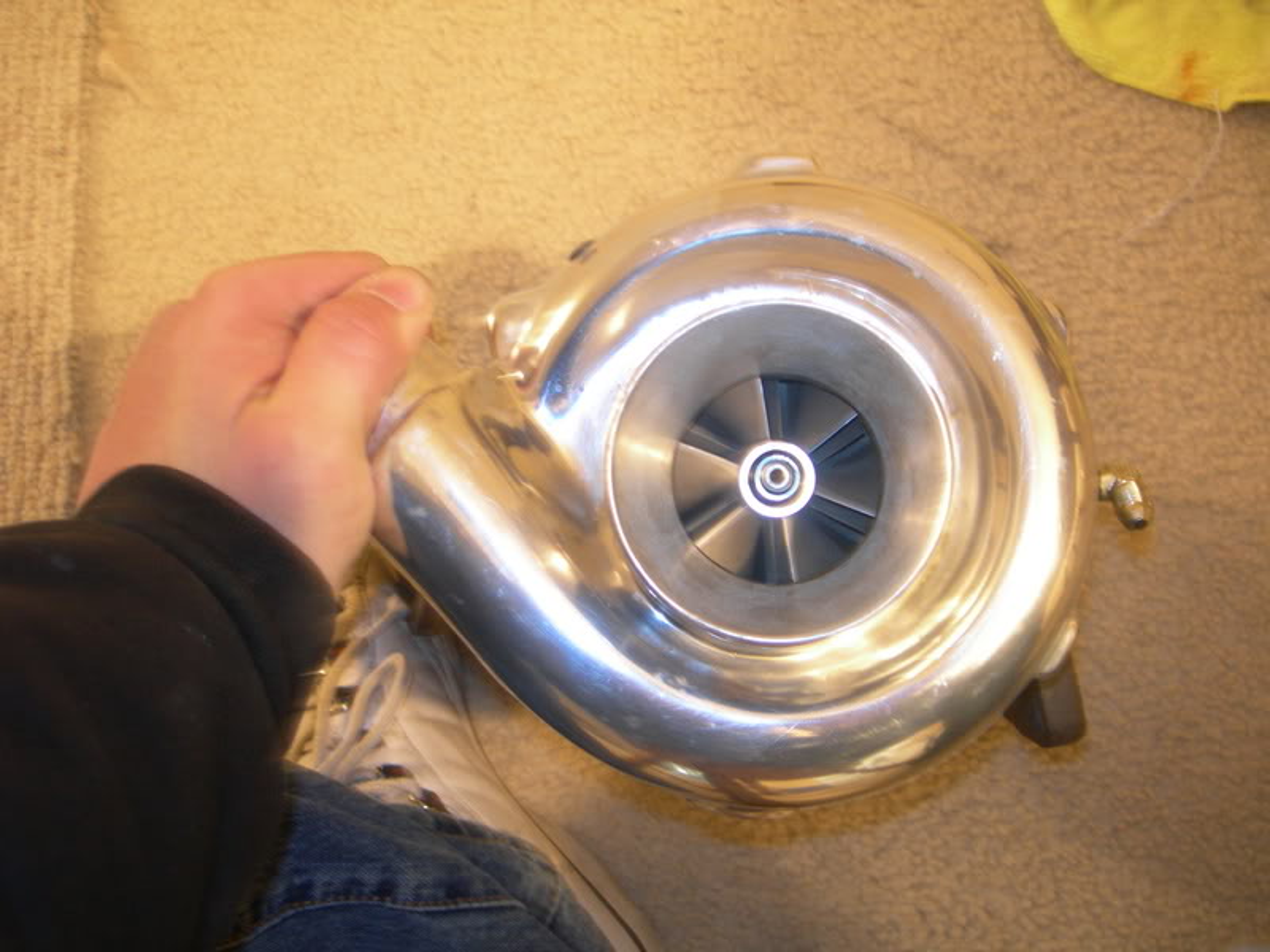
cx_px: 635
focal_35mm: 38
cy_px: 476
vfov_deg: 37.7
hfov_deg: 49.0
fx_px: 1394
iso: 200
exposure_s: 1/3
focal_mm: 7.8
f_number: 2.8
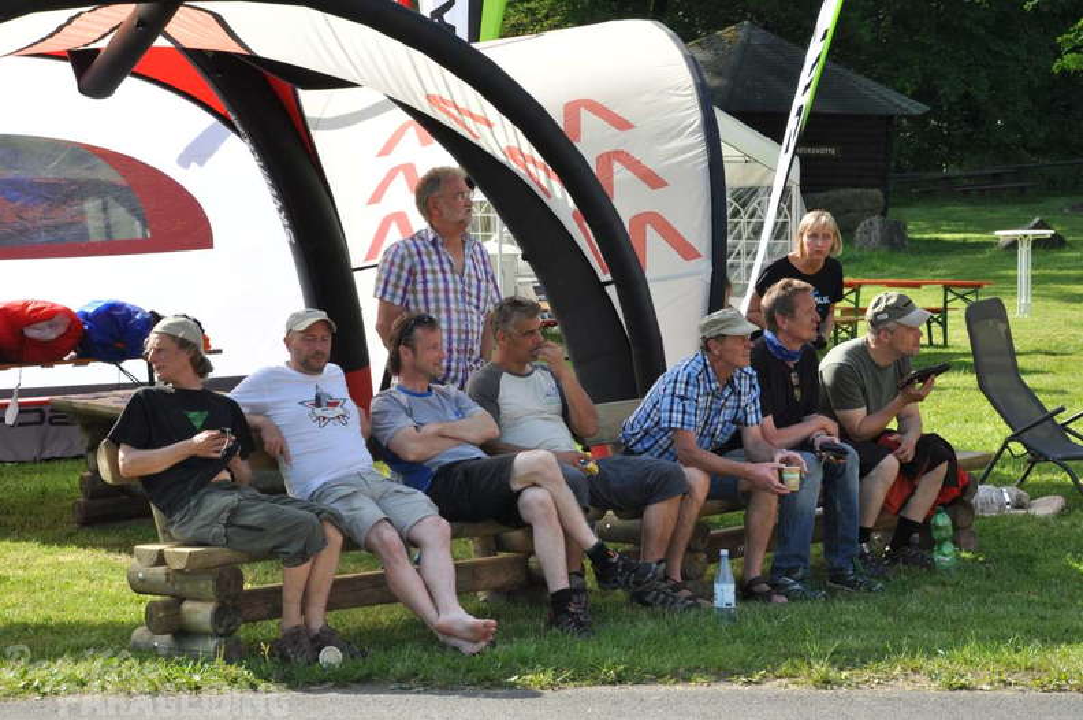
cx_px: 542
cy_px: 360
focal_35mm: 99
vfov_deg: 13.8
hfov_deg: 20.6
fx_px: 2975
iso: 200
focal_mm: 66
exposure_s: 1/200
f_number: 9
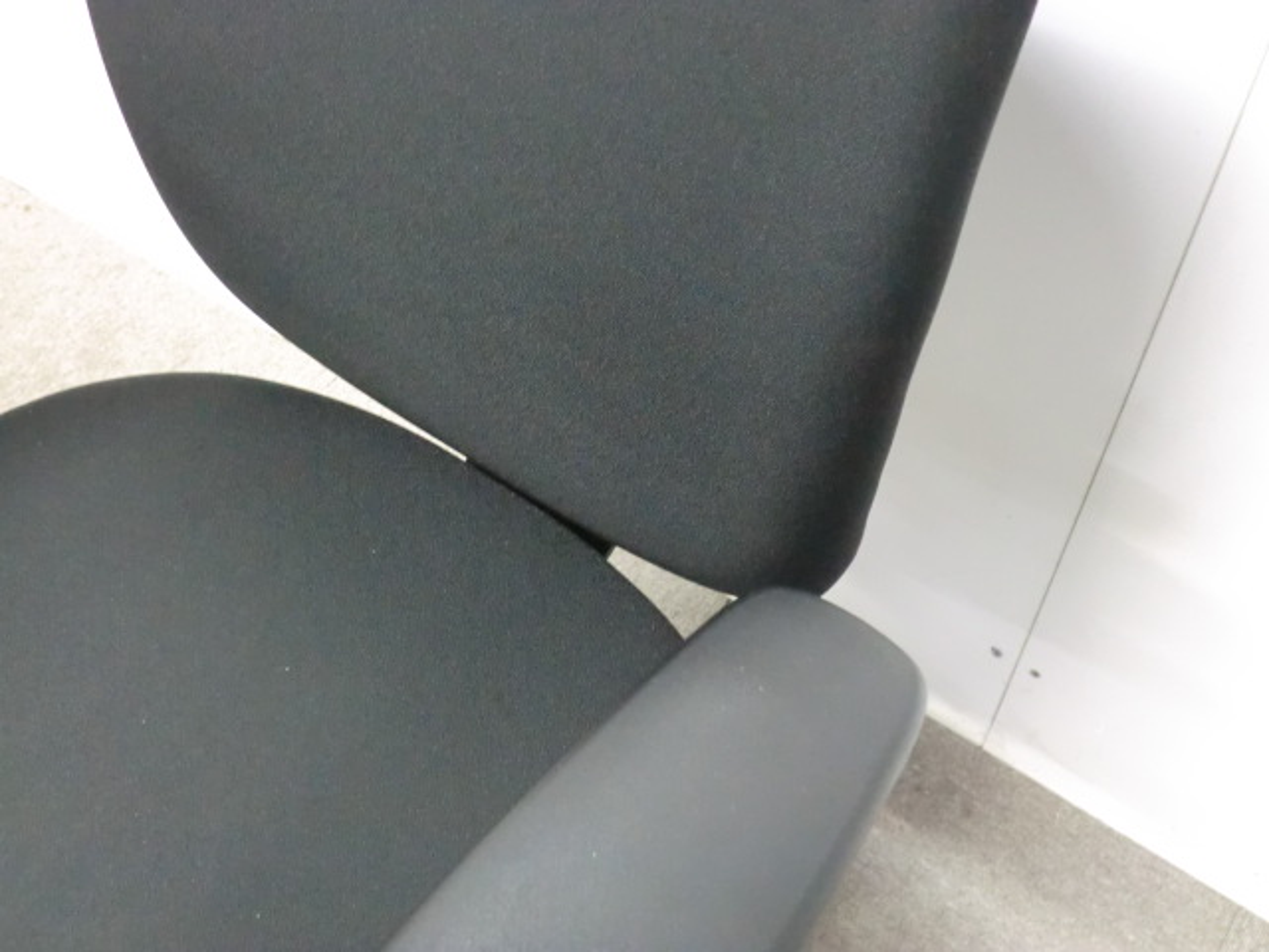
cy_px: 476
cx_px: 634
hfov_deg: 49.0
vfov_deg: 37.7
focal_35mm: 38
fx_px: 1393
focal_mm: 6.9
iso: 800
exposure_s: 1/10
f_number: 3.9
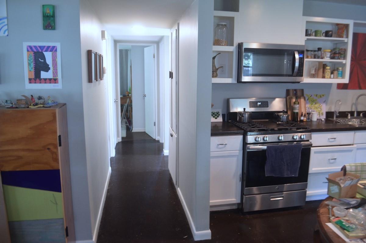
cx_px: 183
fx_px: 274
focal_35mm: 27
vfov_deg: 47.7
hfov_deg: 67.5
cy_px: 122
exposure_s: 1/5
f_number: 4.5
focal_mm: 18
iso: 800
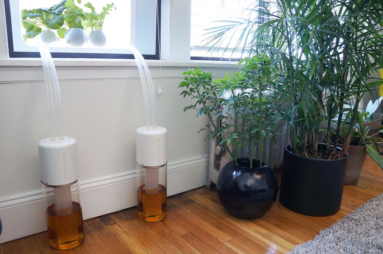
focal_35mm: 27
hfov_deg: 67.5
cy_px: 127
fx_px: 287
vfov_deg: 47.8
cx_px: 192
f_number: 4.5
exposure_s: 1/40
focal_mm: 18
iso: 200
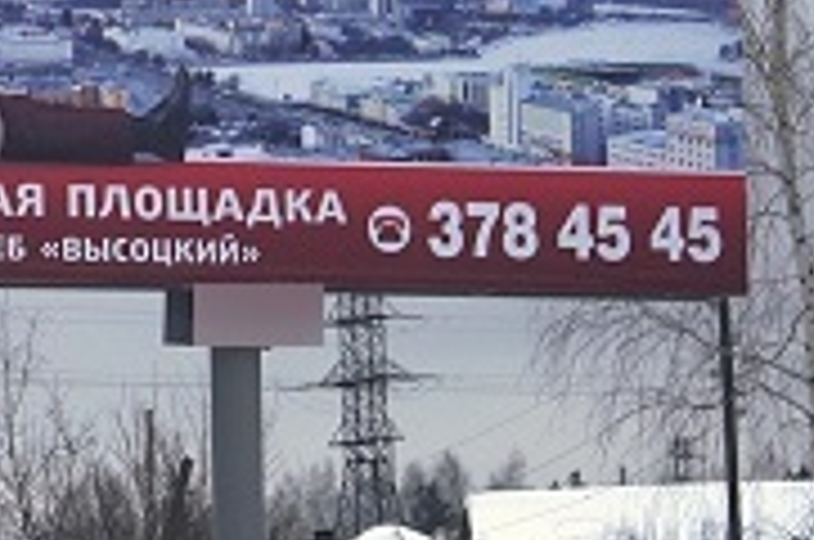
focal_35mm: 224
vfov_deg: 6.1
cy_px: 234
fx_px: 5056
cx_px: -643
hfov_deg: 8.8
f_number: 4
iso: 100
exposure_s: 1/60
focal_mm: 30
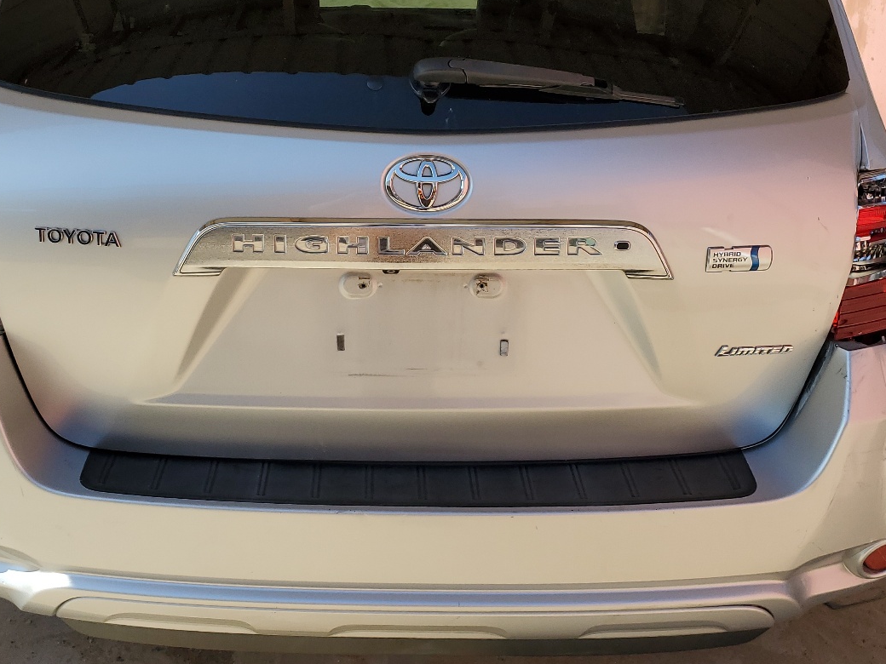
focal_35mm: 40
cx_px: 410
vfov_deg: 35.7
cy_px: 243
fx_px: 1024
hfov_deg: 46.8
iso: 50
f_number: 1.5
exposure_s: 1/2000
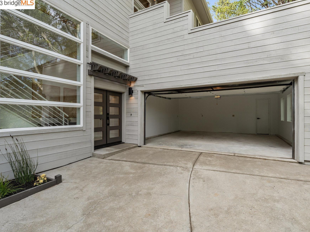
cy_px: 116
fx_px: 161
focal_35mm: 18
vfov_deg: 71.6
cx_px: 165
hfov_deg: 87.6
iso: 200
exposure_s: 1/60
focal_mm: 16
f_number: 9
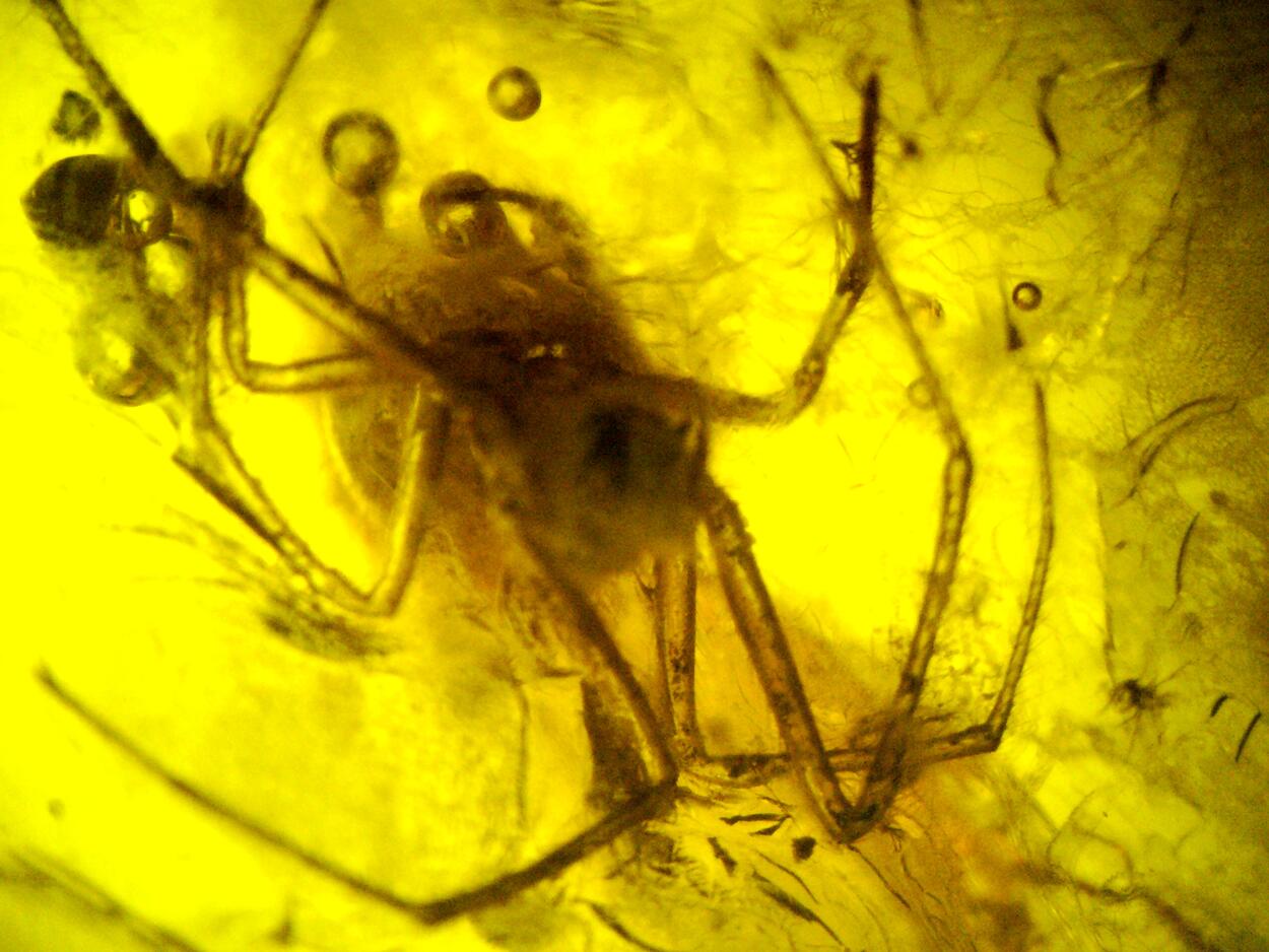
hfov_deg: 21.1
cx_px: 634
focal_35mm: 93
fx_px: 3410
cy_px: 476
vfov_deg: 15.9
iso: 400
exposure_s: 1/320
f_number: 4.6
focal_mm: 15.4
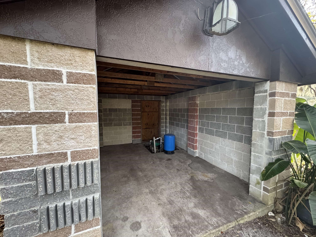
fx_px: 128
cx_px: 158
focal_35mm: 14
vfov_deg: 85.7
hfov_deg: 102.1
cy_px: 118
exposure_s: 1/92
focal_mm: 2.22
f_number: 2.2
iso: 320
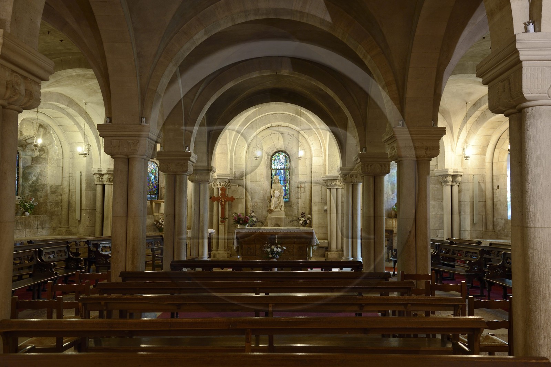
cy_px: 184
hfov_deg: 58.7
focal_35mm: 32
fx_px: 490
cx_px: 276
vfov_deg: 41.1
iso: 800
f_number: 5.6
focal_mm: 32
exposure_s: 1/2
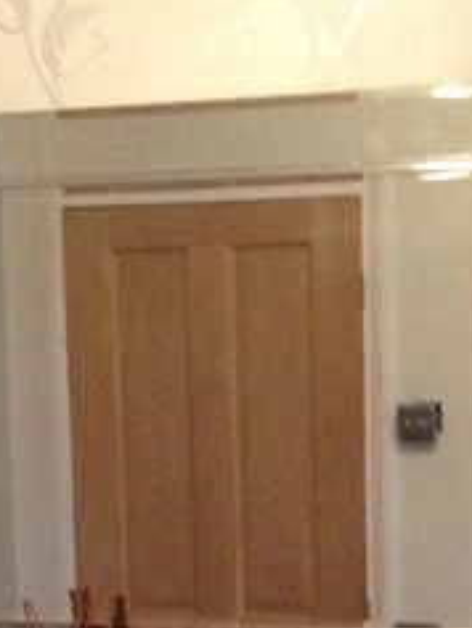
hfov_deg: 10.7
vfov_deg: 13.8
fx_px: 2525
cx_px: 212
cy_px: 766
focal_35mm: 139
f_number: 2.4
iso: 400
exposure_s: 1/20
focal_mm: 4.13
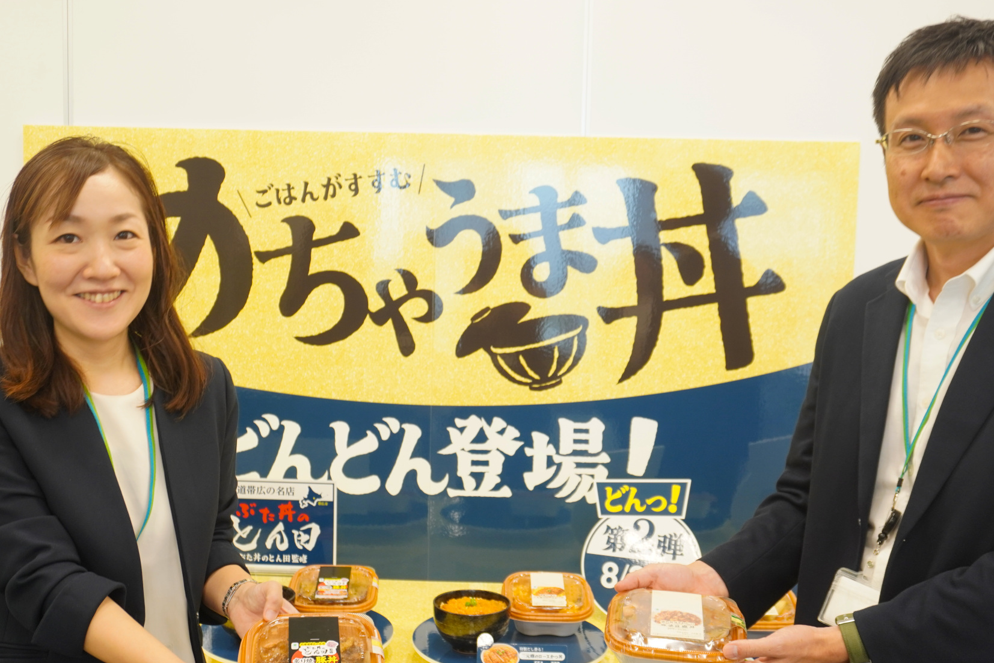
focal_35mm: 37
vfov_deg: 36.2
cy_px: 382
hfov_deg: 52.4
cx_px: 500
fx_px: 1010
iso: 320
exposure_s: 1/30
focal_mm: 21
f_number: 4.5
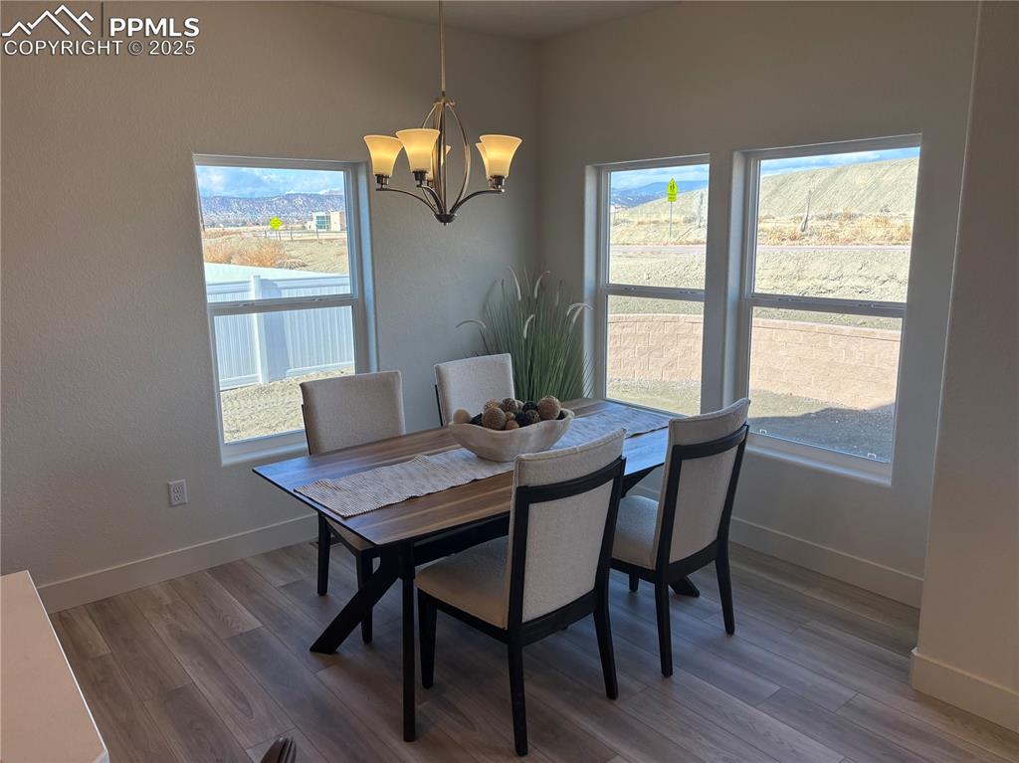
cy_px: 382
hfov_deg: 67.3
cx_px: 510
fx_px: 765
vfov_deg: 53.0
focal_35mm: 26
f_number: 1.6
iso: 50
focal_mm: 5.96
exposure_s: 1/515
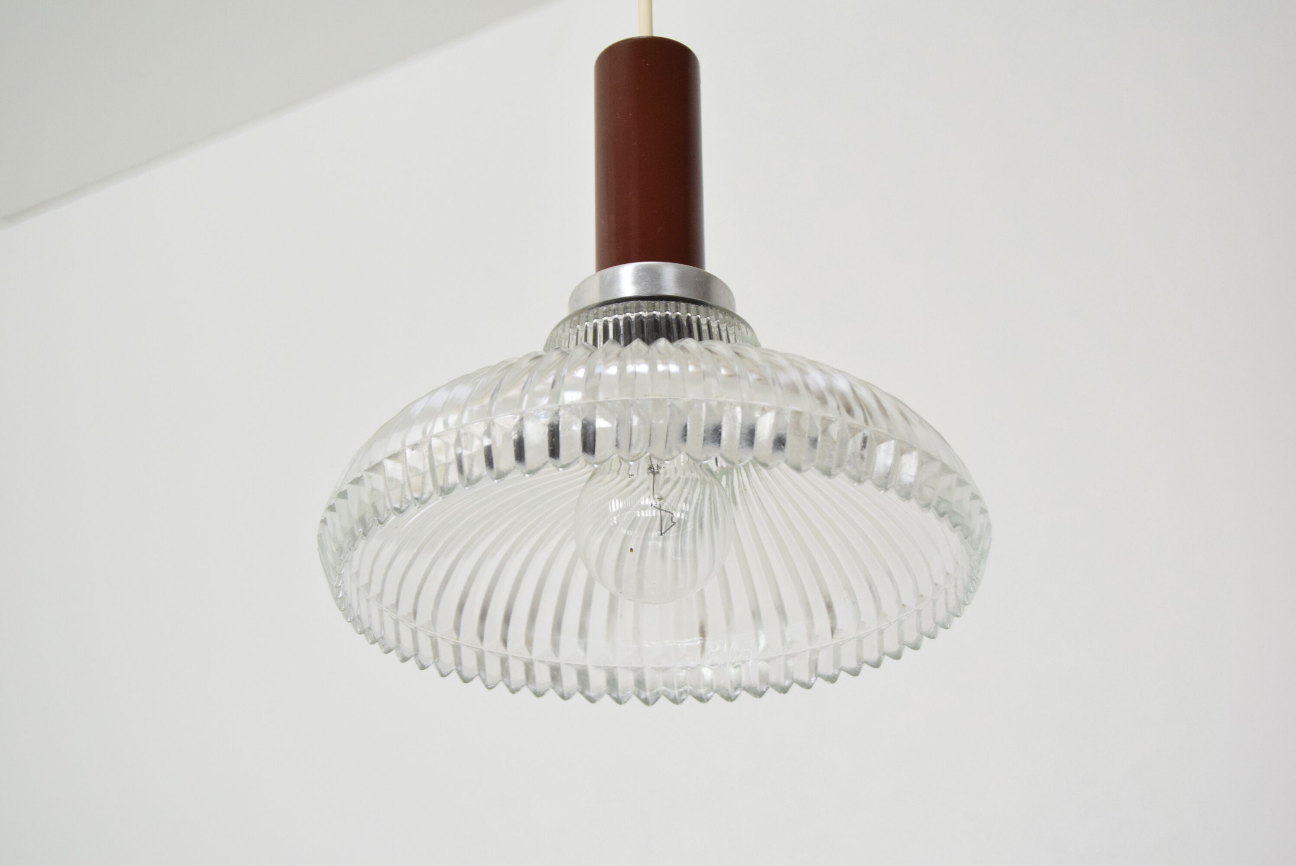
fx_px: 2702
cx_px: 648
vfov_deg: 18.2
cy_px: 433
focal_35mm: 75
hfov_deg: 27.0
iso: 1600
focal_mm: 50
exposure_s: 1/125
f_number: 5.6
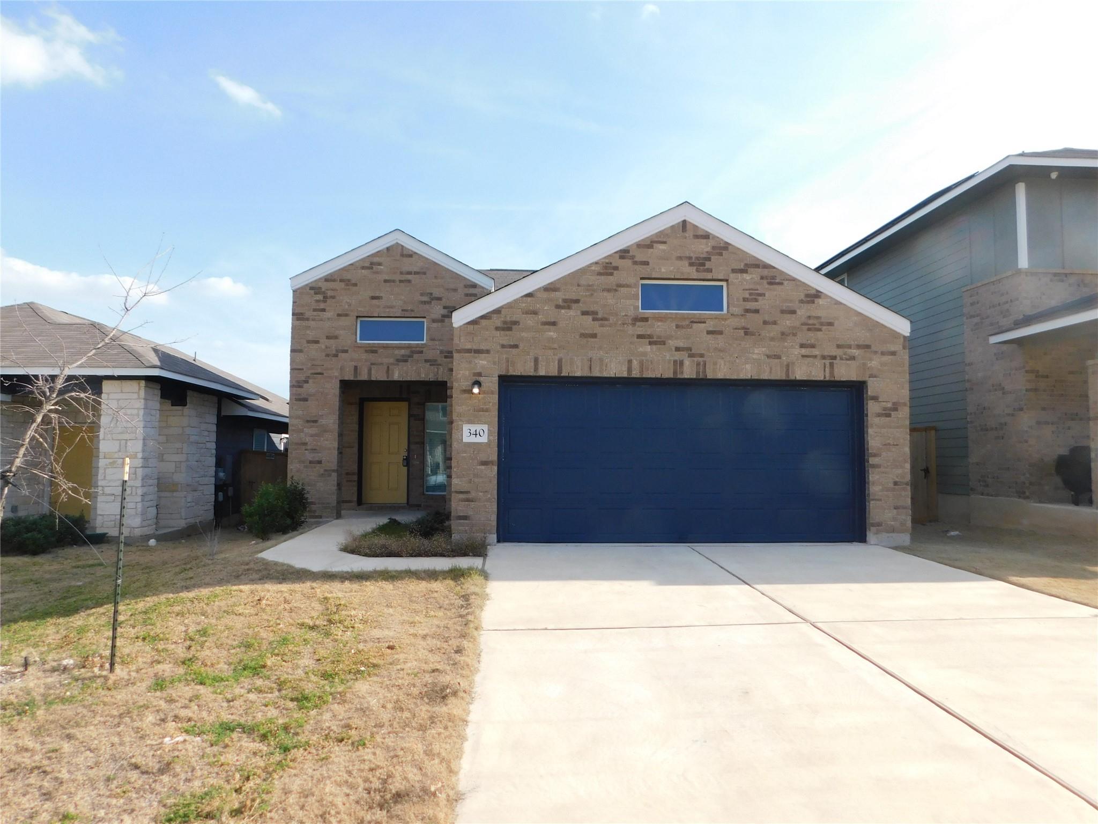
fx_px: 730
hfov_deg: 73.9
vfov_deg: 58.9
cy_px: 412
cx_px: 549
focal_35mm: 23
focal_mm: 4
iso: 125
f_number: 3
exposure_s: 1/1250
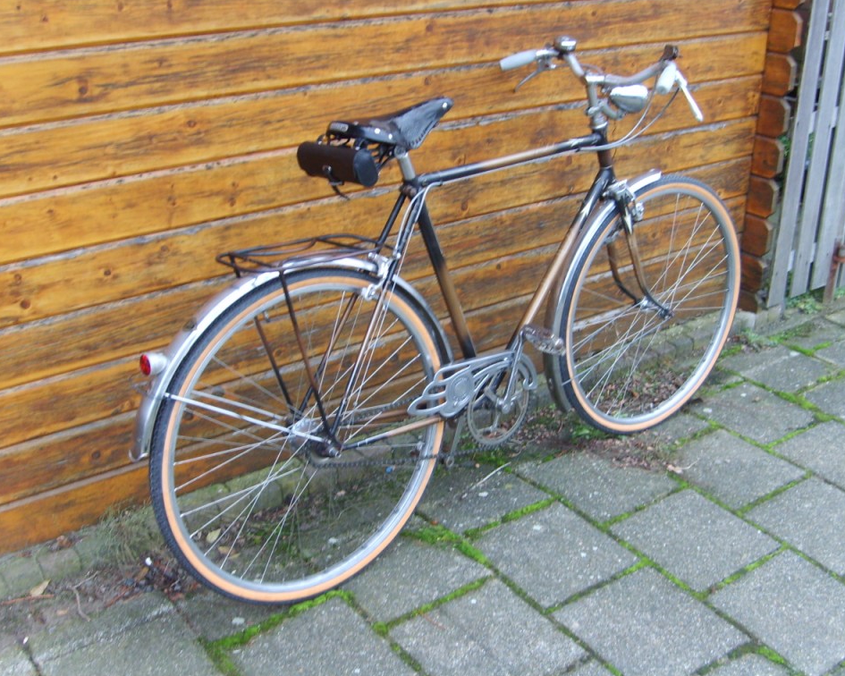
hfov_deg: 49.1
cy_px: 335
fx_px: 925
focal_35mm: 37
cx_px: 440
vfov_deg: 40.1
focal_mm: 5.8
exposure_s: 1/30
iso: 96
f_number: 2.8
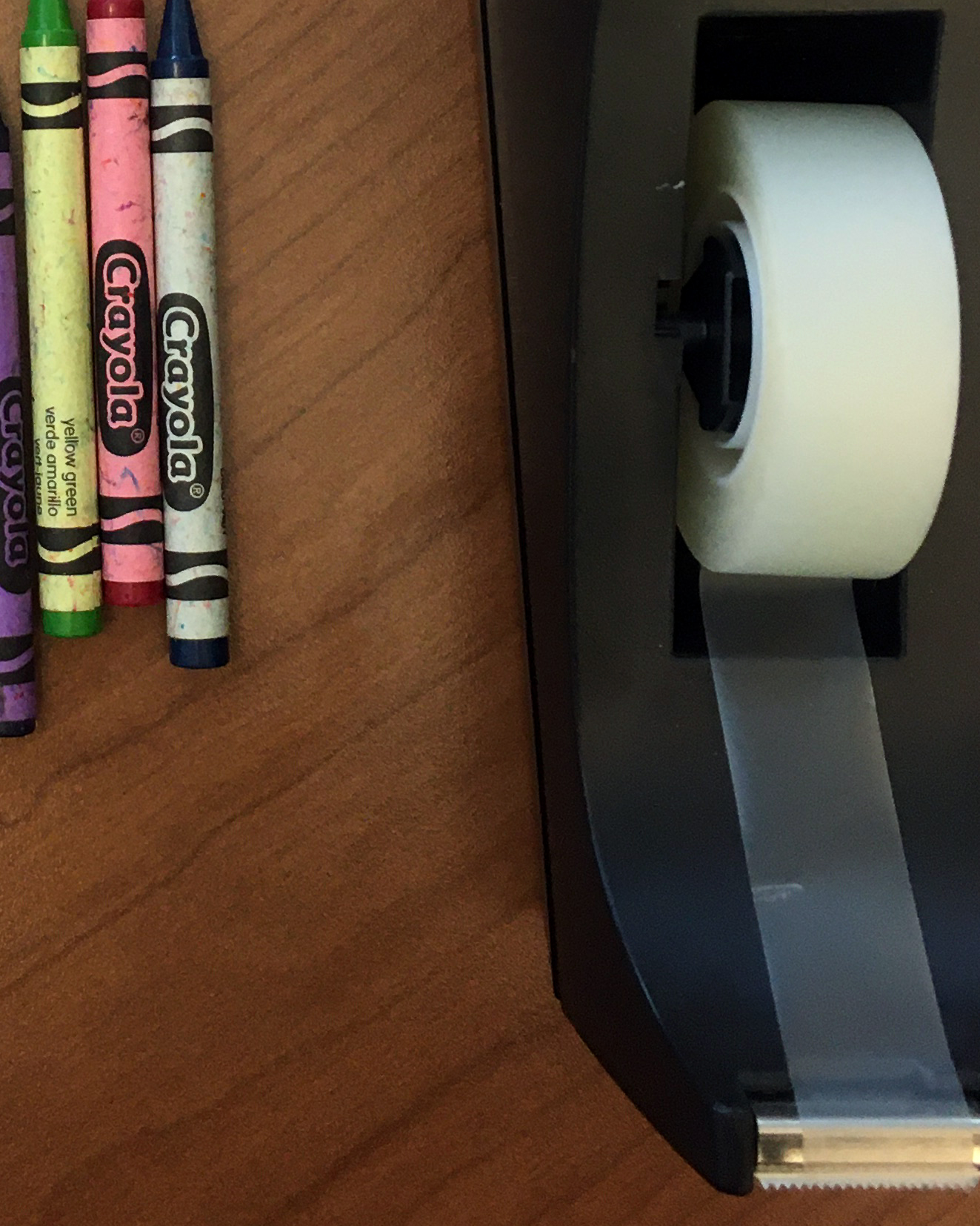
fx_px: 2502
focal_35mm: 69
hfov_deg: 21.3
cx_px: -24
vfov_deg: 26.4
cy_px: 64
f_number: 2.2
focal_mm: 4.15
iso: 40
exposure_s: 1/30
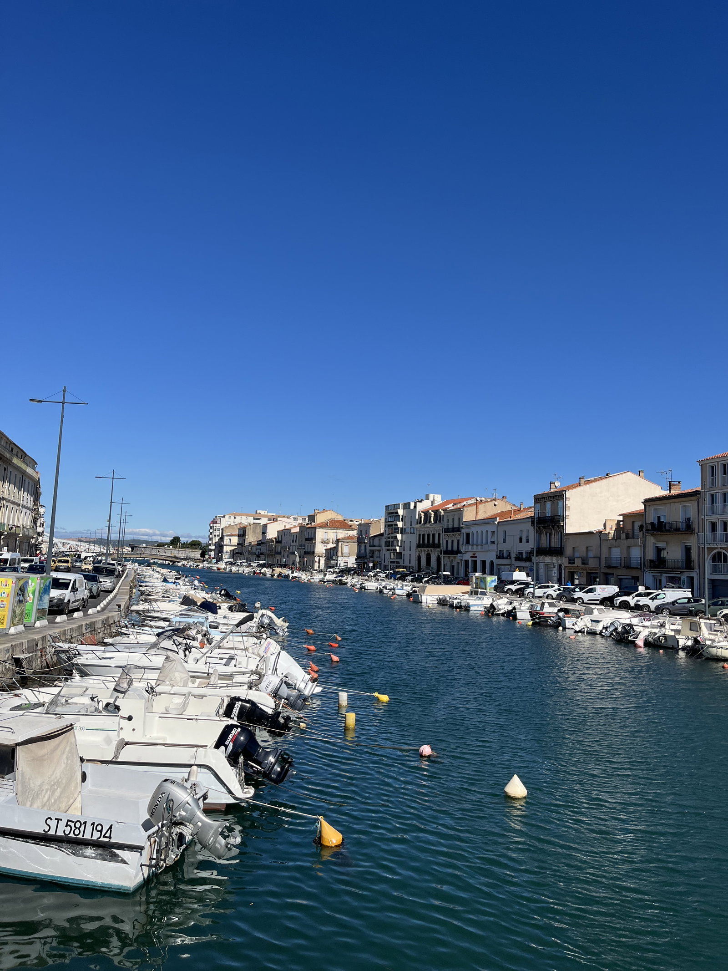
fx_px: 729
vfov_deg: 67.3
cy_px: 486
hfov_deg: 53.1
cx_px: 364
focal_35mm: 26
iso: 50
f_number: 1.6
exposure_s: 1/5848
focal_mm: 5.1
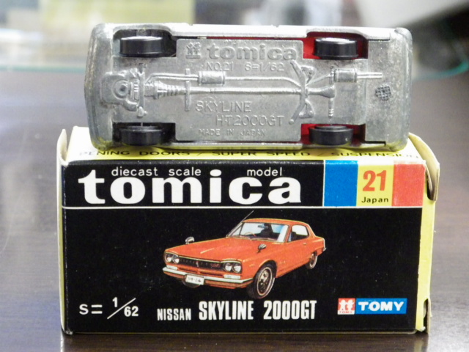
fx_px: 1396
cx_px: 234
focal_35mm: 103
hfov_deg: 19.1
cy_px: 176
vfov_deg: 14.4
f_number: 4.6
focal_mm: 18.4
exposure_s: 1/25
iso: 1600
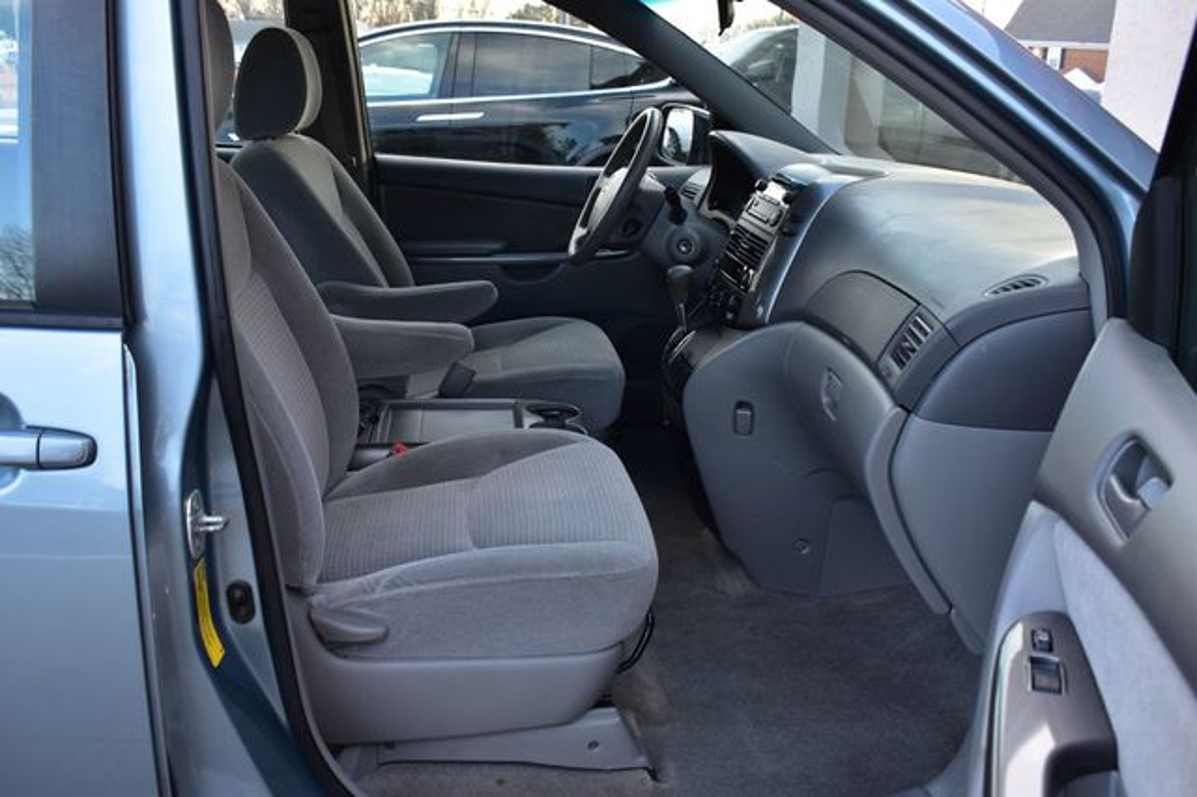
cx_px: 598
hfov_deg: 59.5
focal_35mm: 32
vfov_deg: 41.7
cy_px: 398
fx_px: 1047
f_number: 7.1
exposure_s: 1/25
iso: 400
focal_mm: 21
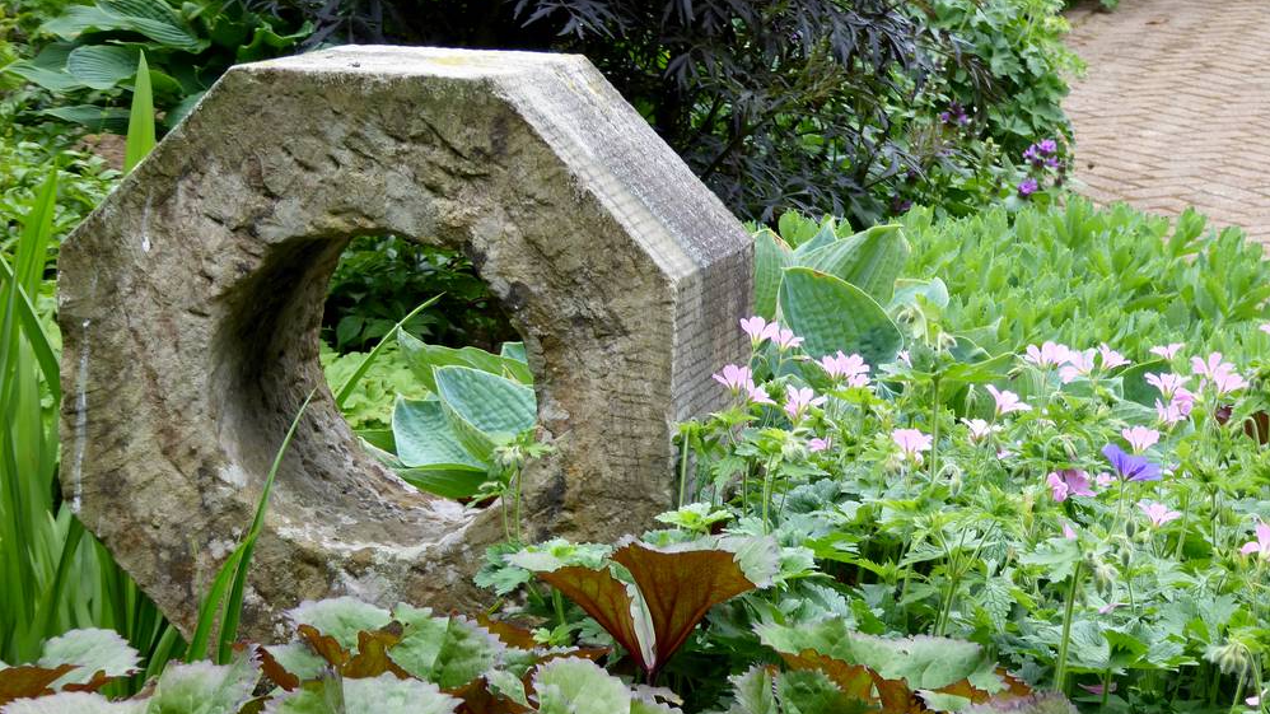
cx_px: 635
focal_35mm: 107
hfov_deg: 20.0
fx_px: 3603
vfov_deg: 11.3
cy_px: 429
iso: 200
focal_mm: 16.1
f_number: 4.9
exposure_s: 1/60
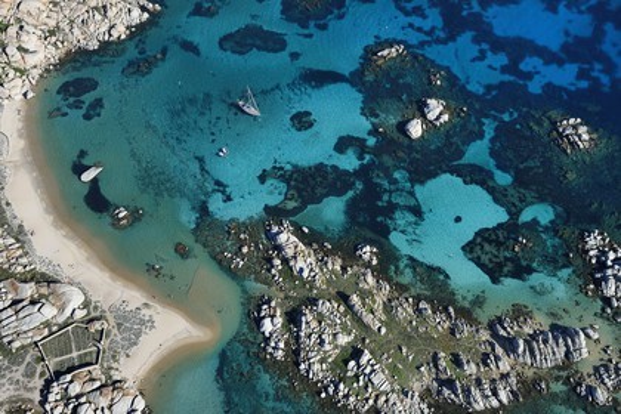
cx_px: 310
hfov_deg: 46.4
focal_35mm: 42
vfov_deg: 31.9
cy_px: 207
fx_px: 724
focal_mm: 42
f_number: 7.1
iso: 320
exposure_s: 1/800
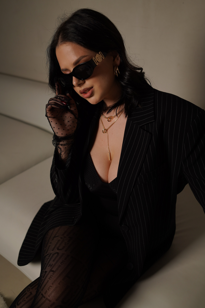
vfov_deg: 54.4
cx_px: 102
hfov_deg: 37.9
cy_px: 154
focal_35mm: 35
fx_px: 299
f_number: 3.2
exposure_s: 1/125
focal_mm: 35
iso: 100
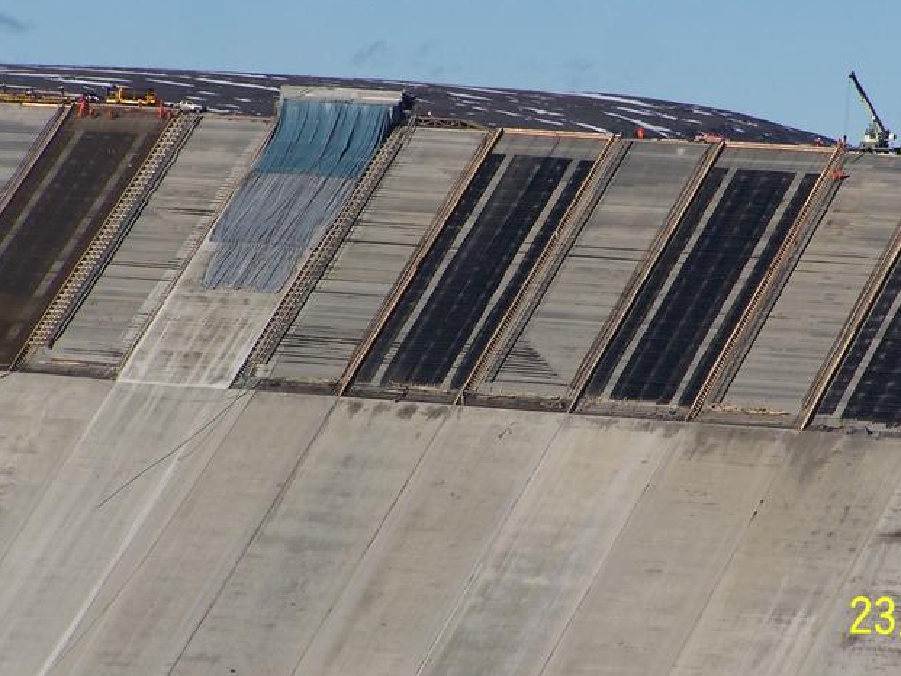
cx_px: 575
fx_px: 8982
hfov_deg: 5.7
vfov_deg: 4.3
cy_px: 289
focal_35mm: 345
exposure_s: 1/350
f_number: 7.1
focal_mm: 44.4
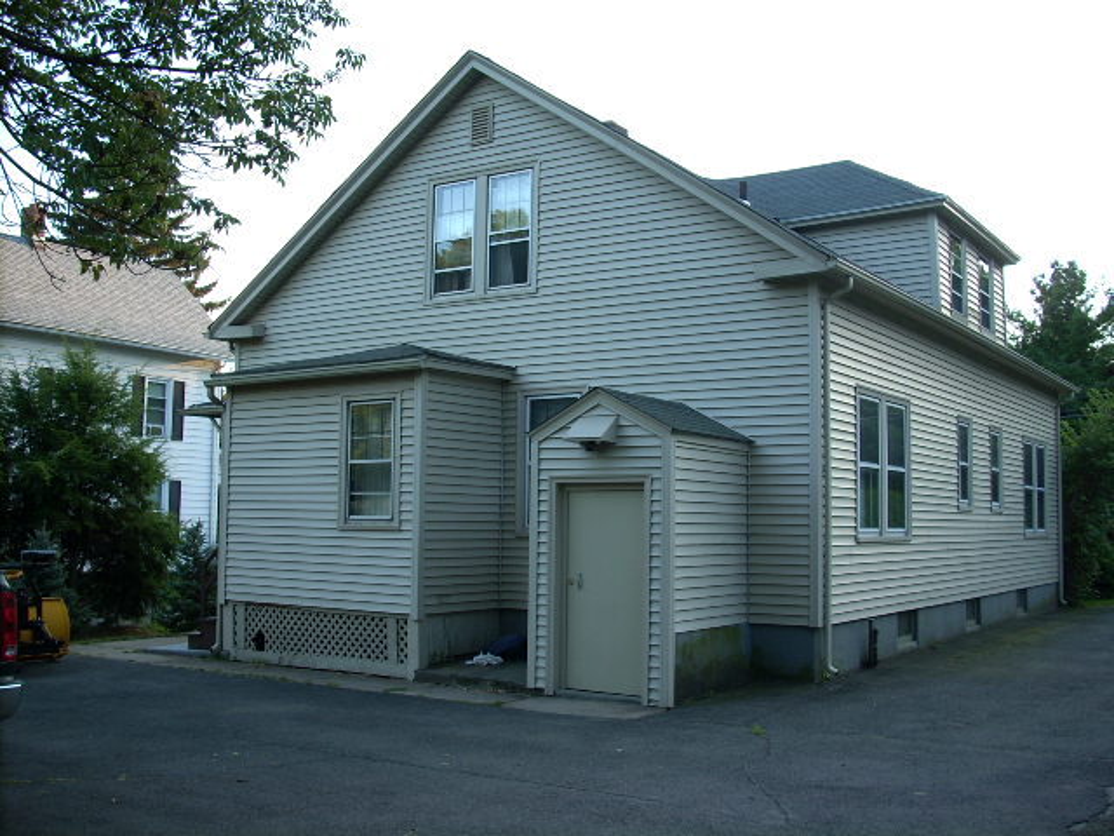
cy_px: 418
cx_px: 557
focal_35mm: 37
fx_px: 1191
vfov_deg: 38.7
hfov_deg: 50.1
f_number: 2.8
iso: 64
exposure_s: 1/77.8
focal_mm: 6.2
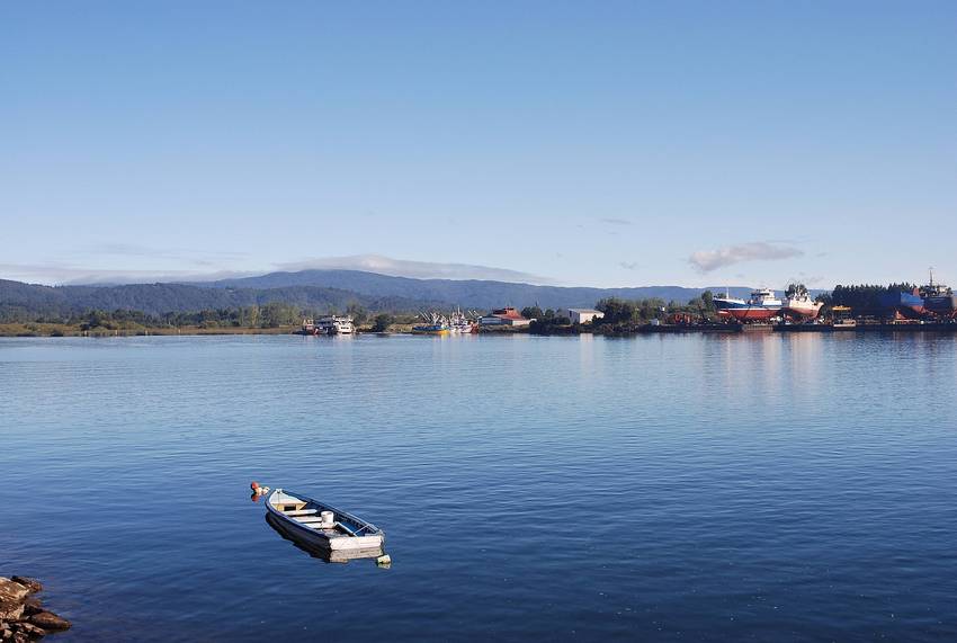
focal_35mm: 42
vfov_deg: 32.1
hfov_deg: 46.3
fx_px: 1119
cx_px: 478
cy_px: 322
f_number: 10
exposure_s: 1/400
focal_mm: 28
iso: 200
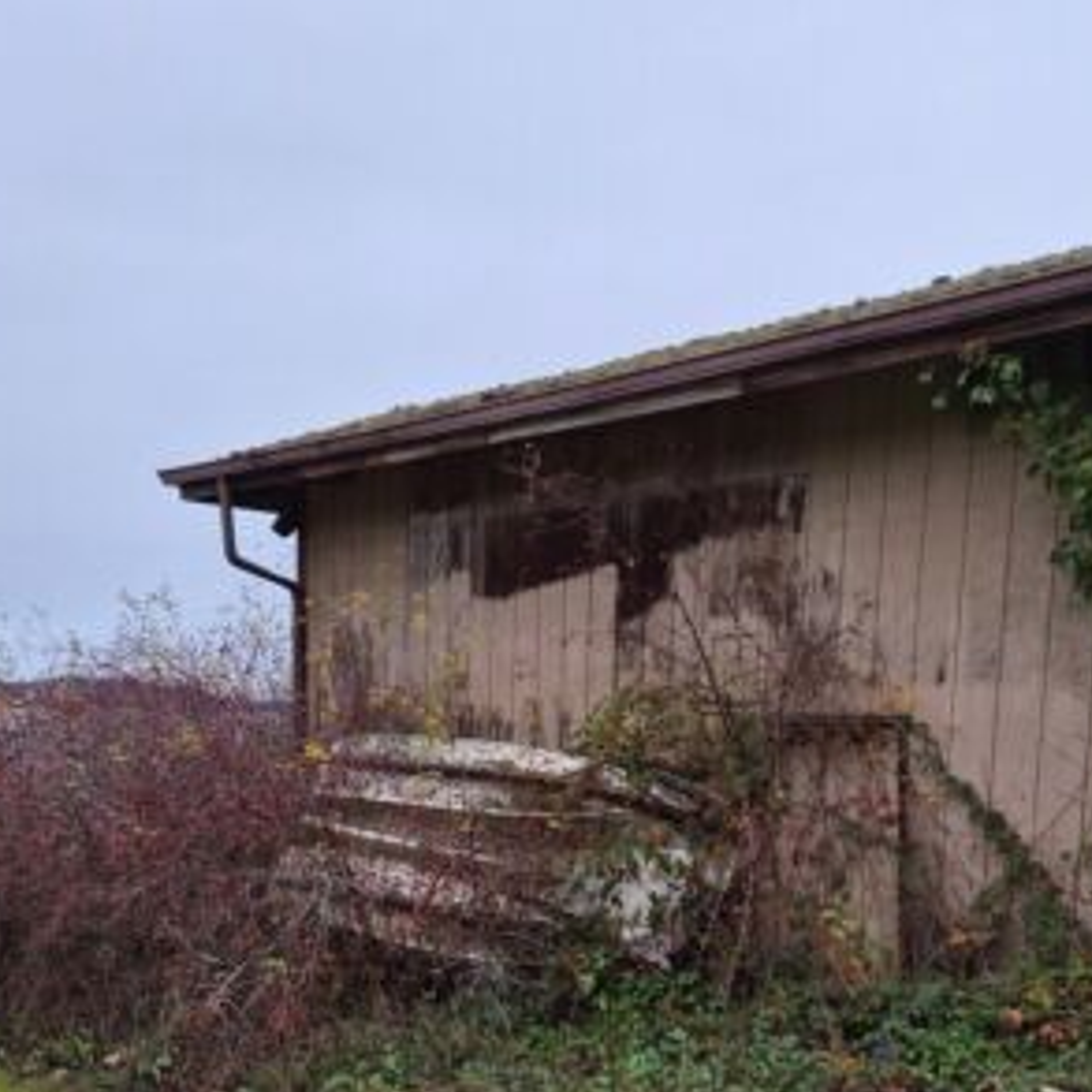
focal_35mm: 37
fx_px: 1321
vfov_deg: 42.9
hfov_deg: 44.8
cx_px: 455
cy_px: 870
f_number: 1.8
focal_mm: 5.4
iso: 80
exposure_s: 1/1072
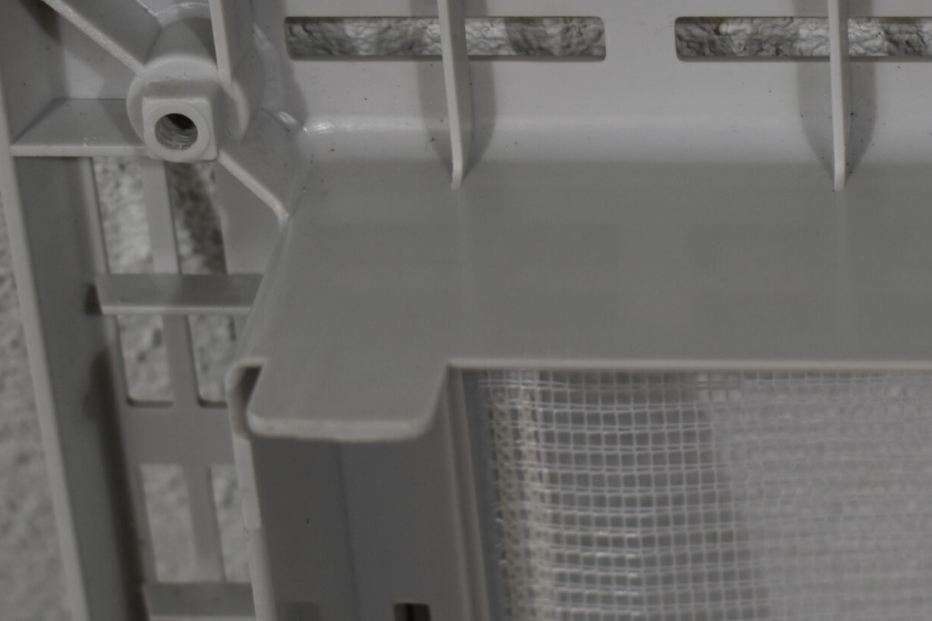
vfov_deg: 9.2
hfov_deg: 13.7
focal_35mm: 149
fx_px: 3858
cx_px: 792
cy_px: 168
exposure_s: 1/125
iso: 250
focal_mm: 48
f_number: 5.6
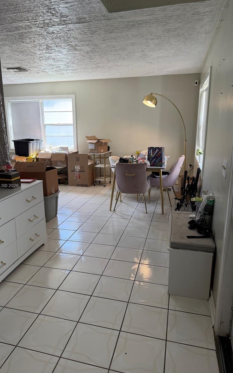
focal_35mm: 26
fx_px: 264
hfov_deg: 47.5
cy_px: 186
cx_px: 103
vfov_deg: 70.4
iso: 160
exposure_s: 1/120
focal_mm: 6.76
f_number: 1.78
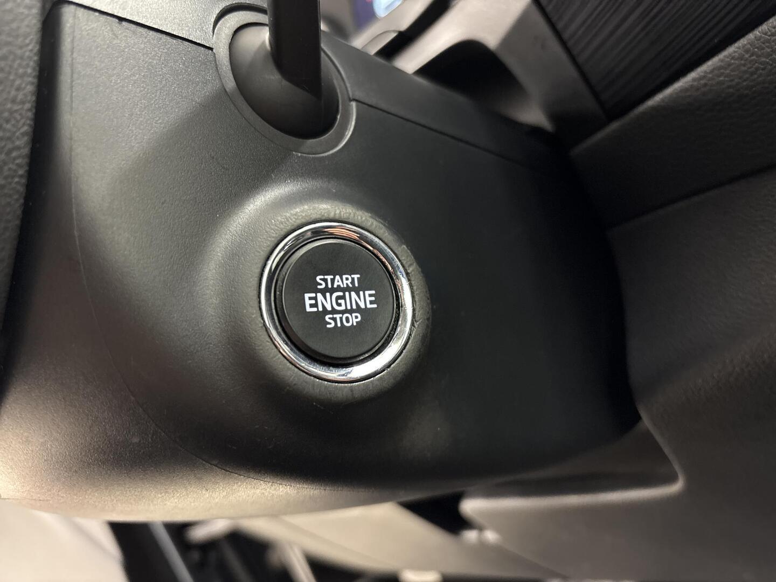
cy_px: 291
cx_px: 388
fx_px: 583
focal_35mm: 26
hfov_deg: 67.3
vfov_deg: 53.1
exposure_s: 1/31
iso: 640
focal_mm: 5.96
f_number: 1.6
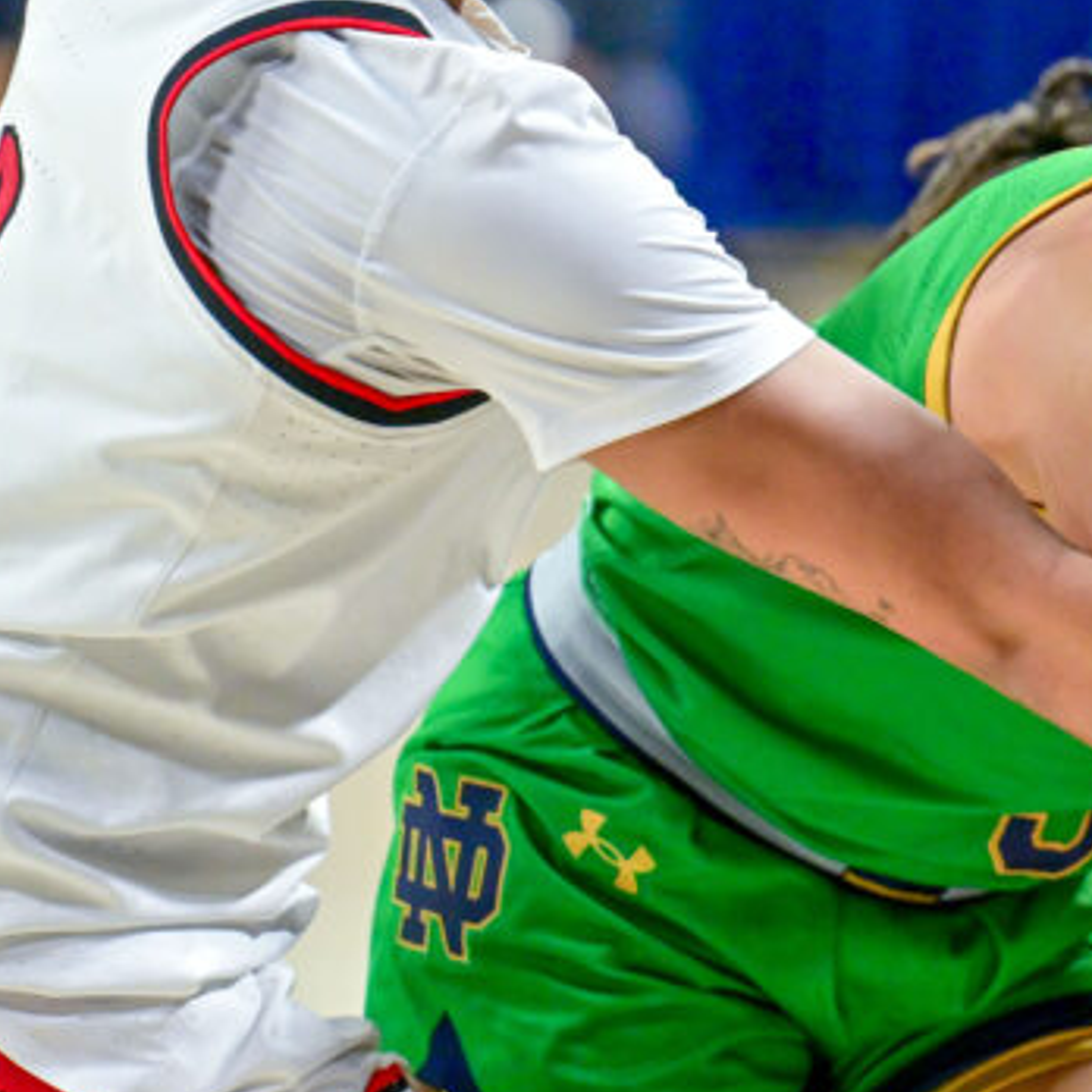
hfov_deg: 3.6
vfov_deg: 3.6
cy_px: 533
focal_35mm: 491
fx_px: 17524
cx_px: 1139
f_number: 2.8
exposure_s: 1/1600
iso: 2000
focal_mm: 175
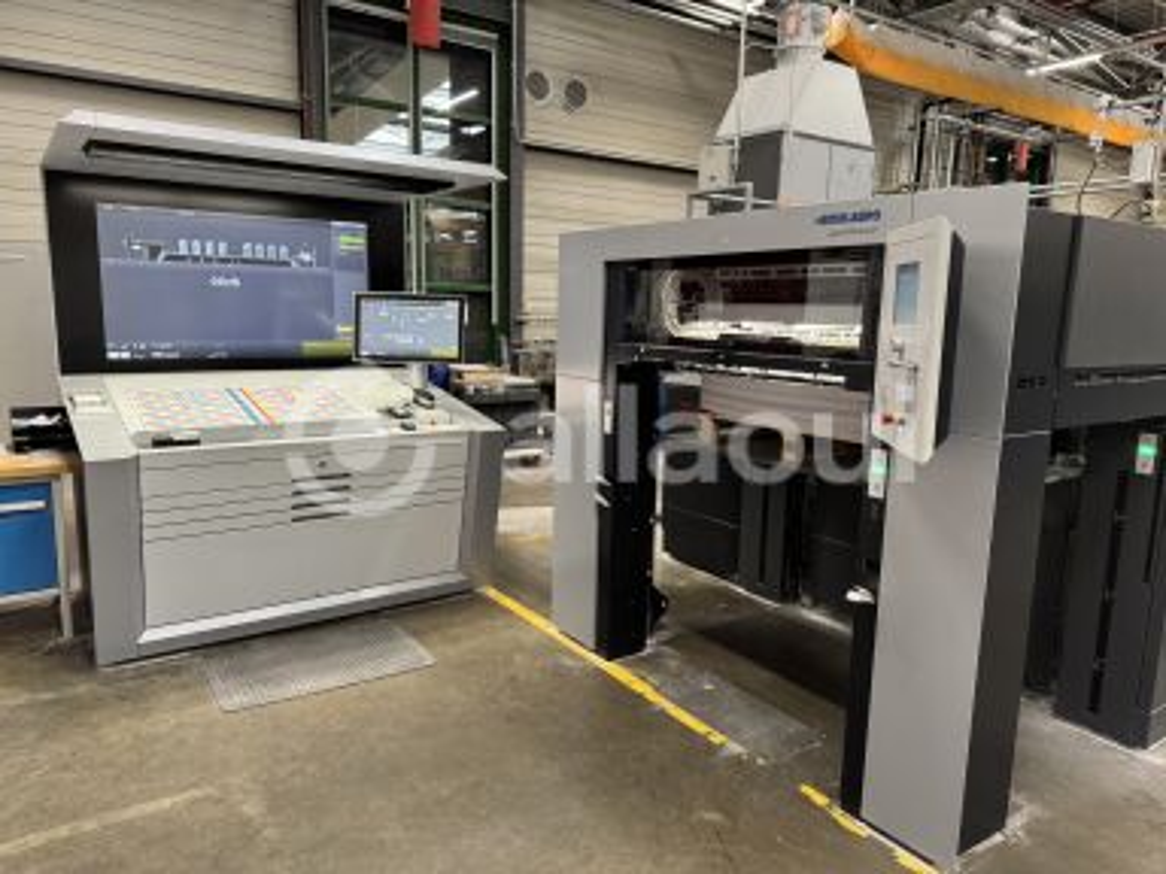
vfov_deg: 56.8
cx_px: 583
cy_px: 437
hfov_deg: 71.6
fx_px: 808
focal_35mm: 24
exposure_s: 1/80
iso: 160
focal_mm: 6.76
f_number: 1.78
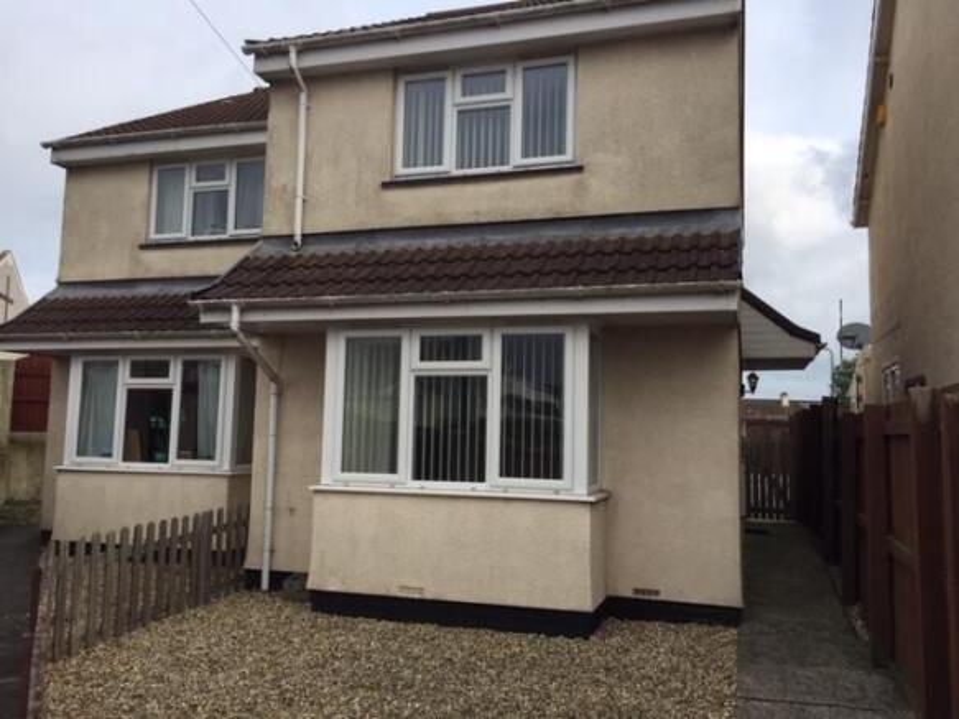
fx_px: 803
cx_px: 480
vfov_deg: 48.2
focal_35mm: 29
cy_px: 360
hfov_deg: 61.7
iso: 32
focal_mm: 4.15
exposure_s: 1/791
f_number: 2.2
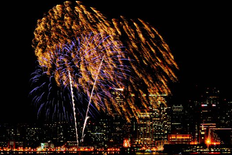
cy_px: 107
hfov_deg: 14.4
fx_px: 921
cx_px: 111
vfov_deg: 9.6
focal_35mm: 143
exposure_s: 2.1
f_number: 10
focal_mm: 48
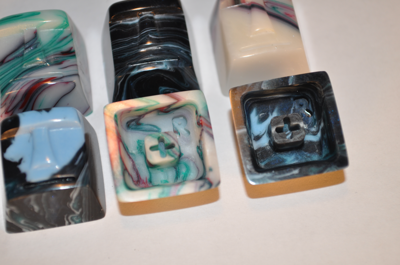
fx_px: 916
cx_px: 200
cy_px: 132
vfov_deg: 16.5
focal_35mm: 82
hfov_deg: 24.6
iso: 200
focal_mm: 55
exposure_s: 1/200
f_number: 5.6
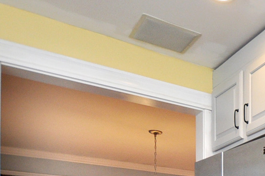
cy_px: 248
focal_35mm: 50
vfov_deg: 22.9
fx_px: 368
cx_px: 376
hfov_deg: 28.9
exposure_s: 1/125
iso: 640
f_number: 4
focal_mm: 10
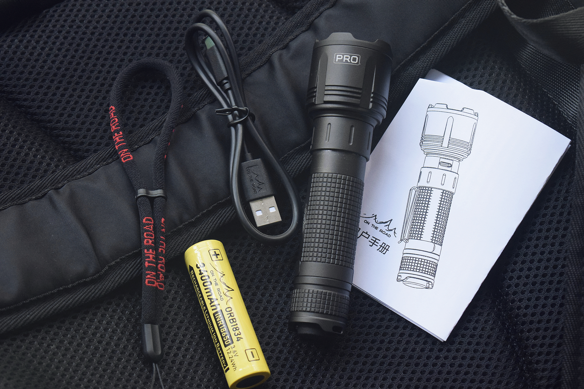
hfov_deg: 24.6
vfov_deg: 16.6
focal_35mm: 82
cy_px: 194
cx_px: 292
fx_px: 1338
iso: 3200
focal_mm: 55
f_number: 7.1
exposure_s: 1/200
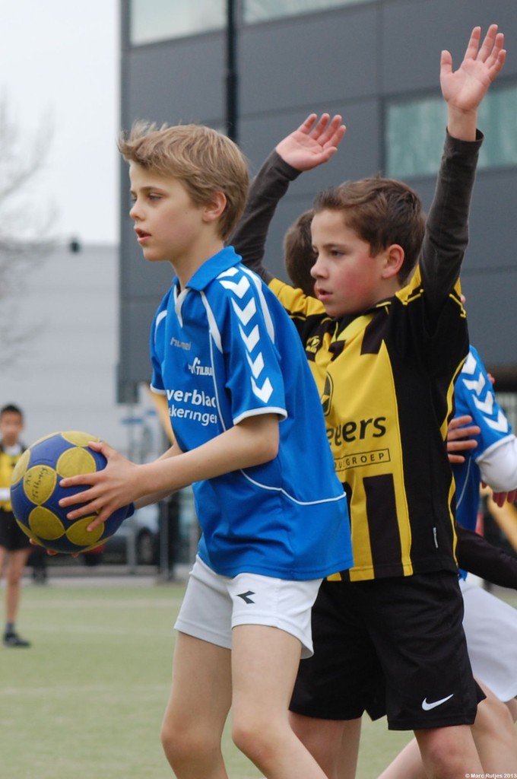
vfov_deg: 14.9
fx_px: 2981
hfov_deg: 9.9
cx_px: 258
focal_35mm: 138
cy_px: 390
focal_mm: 92
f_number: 6.3
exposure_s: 1/640
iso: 400
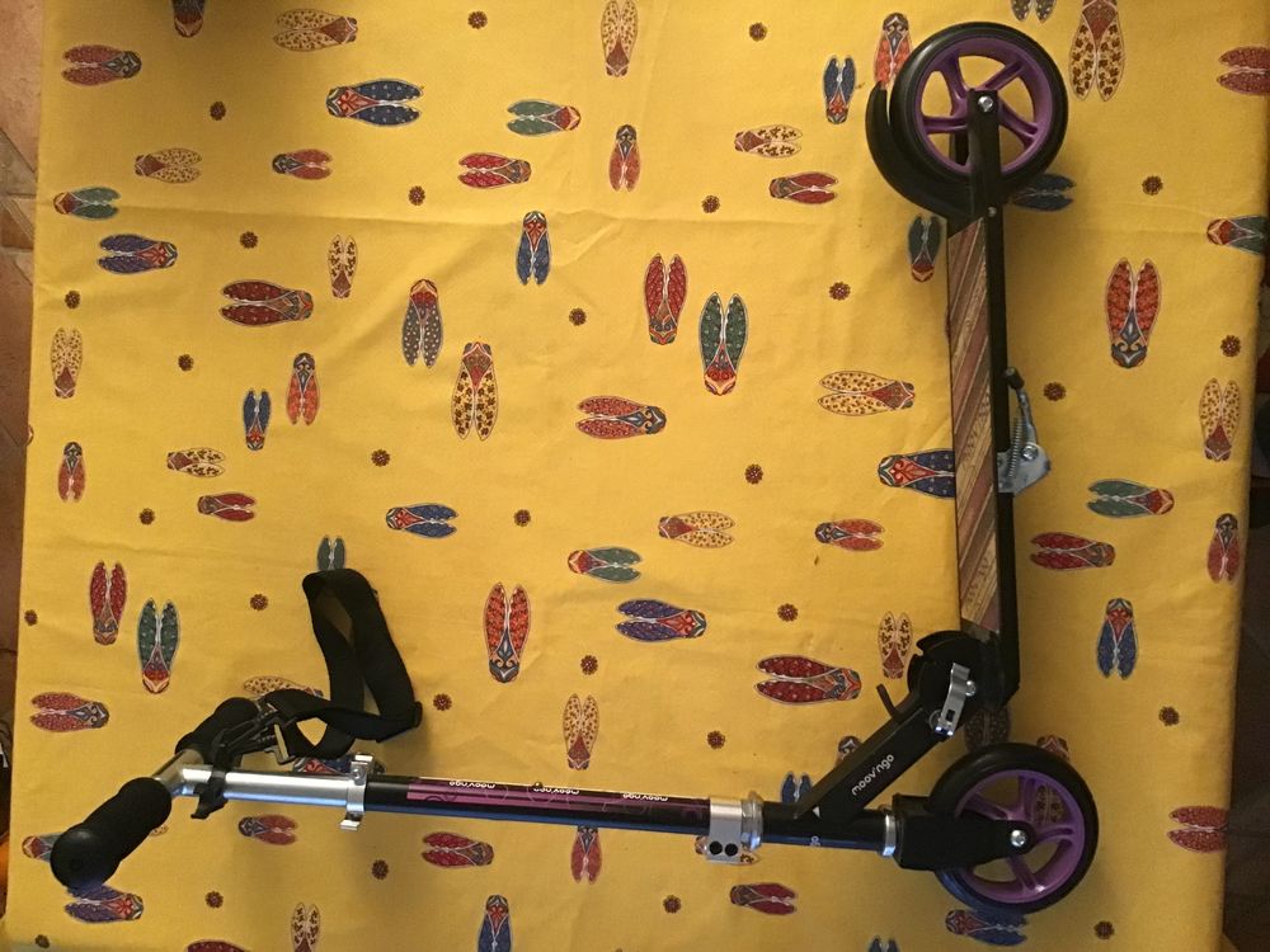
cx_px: 635
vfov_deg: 45.4
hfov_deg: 58.4
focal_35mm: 31
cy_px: 476
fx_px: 1137
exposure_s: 1/20
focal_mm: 3.3
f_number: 2.4
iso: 200
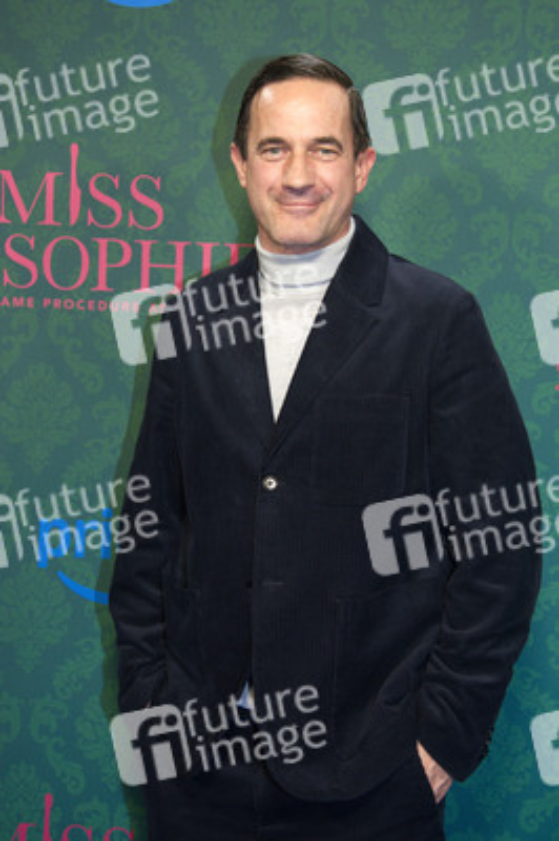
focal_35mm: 62
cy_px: 420
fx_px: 1446
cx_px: 280
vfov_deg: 32.4
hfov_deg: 21.9
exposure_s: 1/125
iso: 1600
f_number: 5.6
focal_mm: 62
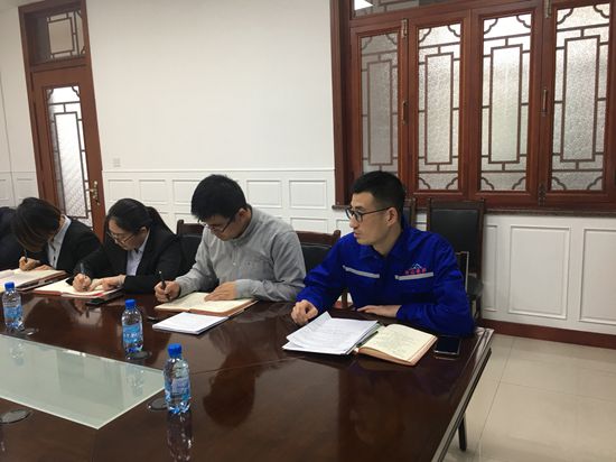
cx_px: 308
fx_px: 516
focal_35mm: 29
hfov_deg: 61.7
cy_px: 231
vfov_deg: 48.2
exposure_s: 1/17
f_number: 2.2
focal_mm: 4.15
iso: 32
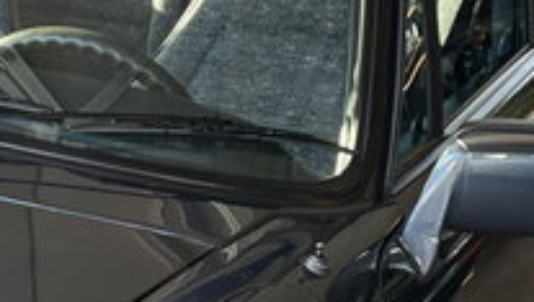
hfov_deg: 14.1
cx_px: -322
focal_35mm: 140
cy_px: 524
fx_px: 1985
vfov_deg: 8.4
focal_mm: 5.1
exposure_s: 1/122
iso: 40
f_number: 1.6
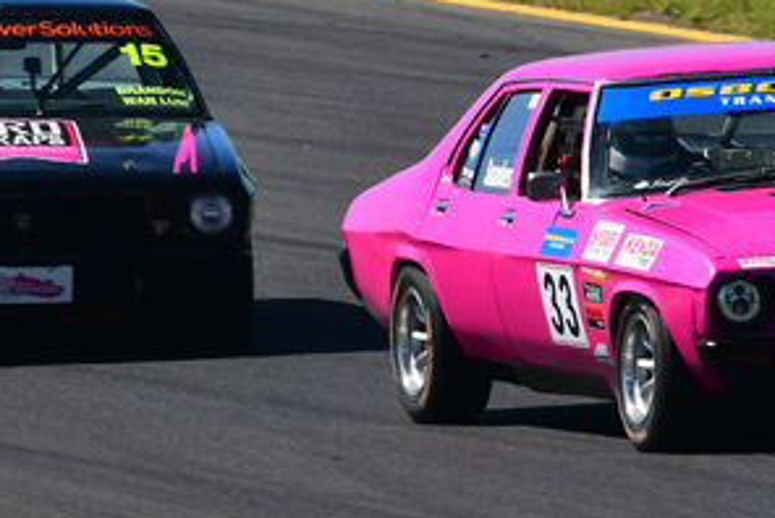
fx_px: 31461
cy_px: -24
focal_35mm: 1460
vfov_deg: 0.9
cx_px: 710
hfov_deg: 1.4
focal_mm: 360
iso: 500
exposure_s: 1/640
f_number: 13
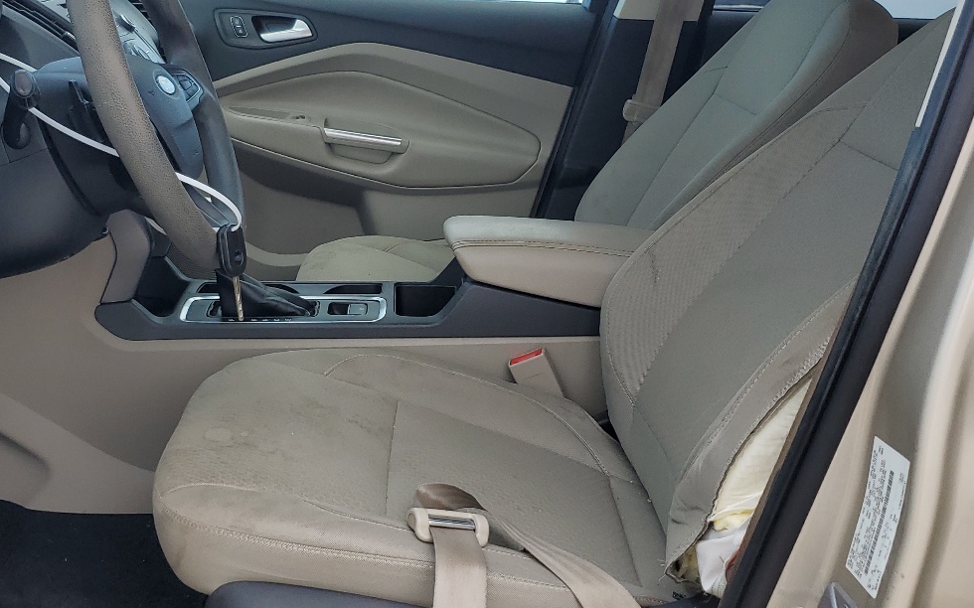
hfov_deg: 43.7
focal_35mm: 45
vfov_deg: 28.6
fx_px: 1194
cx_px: 321
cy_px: 335
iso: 50
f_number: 1.5
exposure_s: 1/588
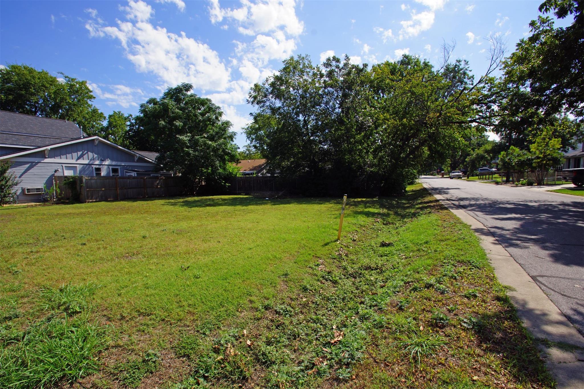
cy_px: 194
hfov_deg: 100.4
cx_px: 292
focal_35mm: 15
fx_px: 243
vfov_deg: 77.3
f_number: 13
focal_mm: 10
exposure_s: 1/125
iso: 100
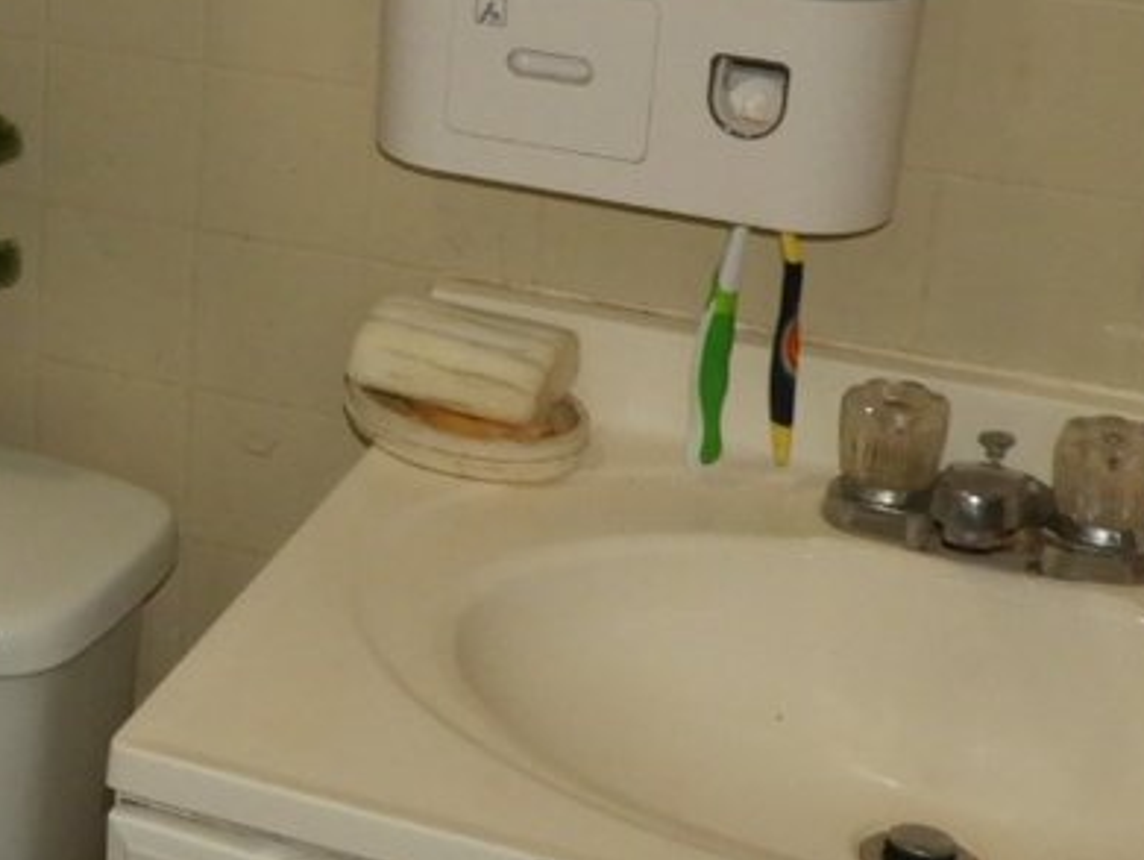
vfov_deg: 15.8
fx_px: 3075
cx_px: -348
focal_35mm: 93
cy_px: 136
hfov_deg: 19.4
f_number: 3.3
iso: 200
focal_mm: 4.3
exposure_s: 1/30
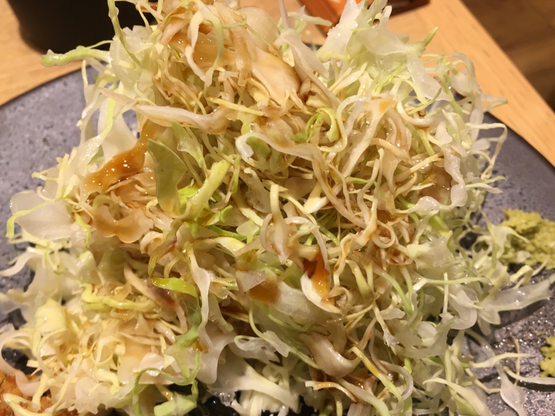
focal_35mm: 33
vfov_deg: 42.9
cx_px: 290
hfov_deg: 55.3
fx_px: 529
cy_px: 232
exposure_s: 1/40
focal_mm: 4.15
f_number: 2.2
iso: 25
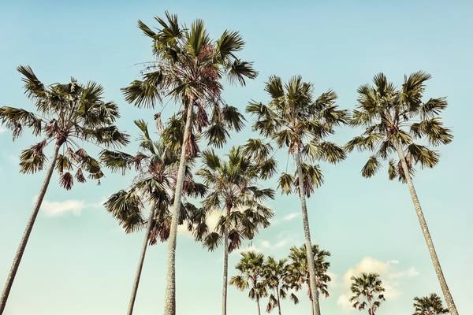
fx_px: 276
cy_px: 158
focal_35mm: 21
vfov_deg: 59.5
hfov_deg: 81.2
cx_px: 236
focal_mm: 21
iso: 64
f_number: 5.6
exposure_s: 1/500
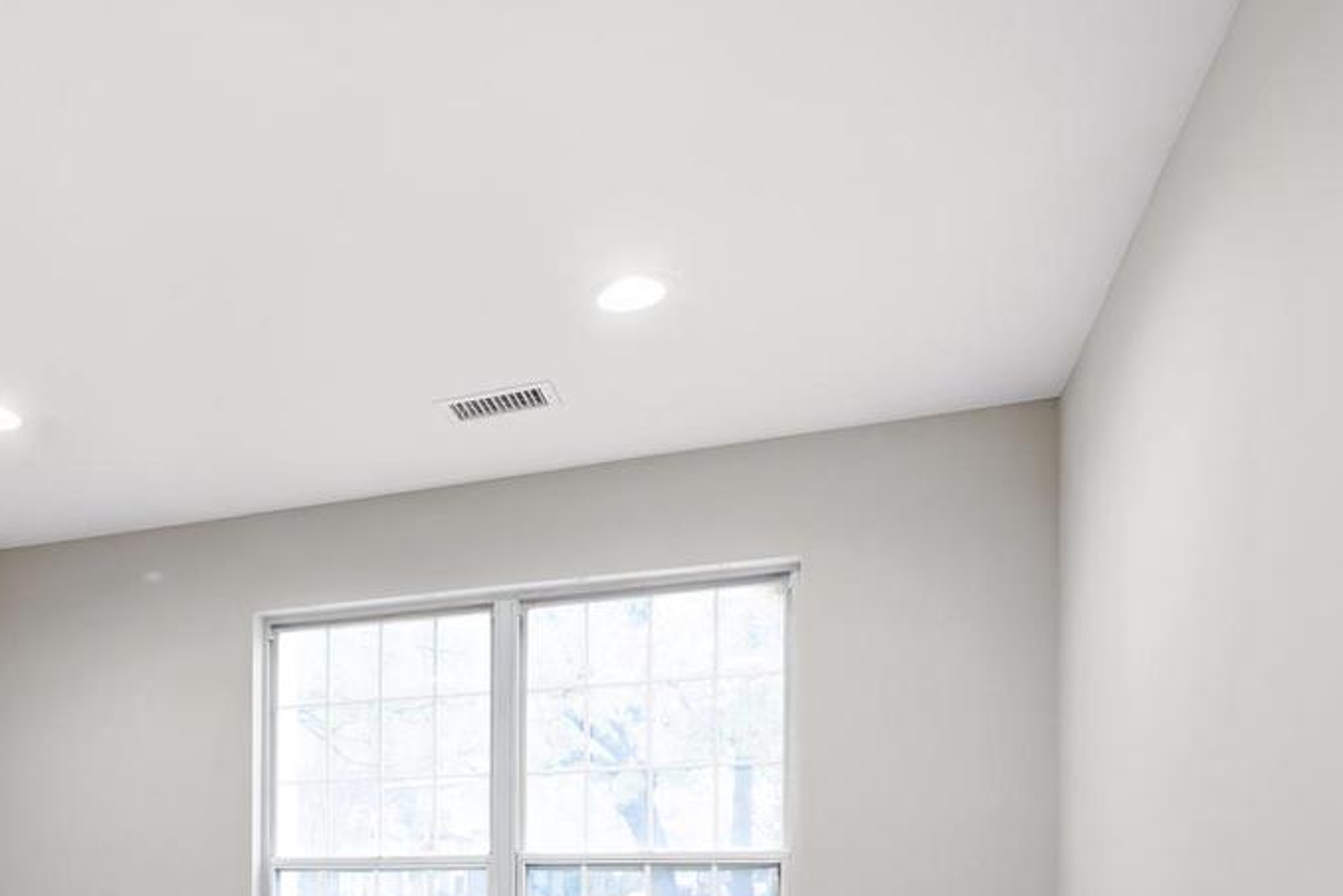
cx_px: 147
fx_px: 1268
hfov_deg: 49.9
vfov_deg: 34.4
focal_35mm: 34
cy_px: 950
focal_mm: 16
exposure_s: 1/30
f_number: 7.1
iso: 200
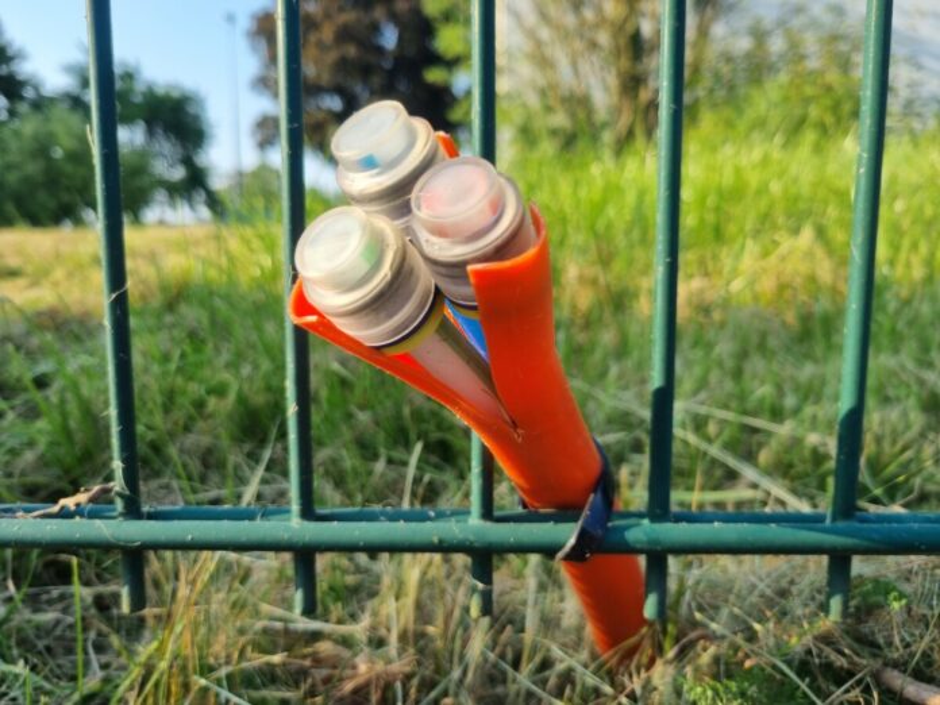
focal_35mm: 26
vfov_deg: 53.1
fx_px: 706
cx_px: 470
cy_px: 352
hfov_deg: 67.3
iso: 50
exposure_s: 1/820
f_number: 1.8
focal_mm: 5.4
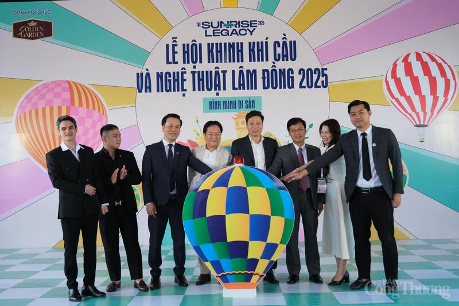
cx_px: 230
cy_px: 153
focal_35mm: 39
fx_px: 497
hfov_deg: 49.6
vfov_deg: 34.2
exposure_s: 1/400
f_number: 4
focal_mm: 26
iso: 320
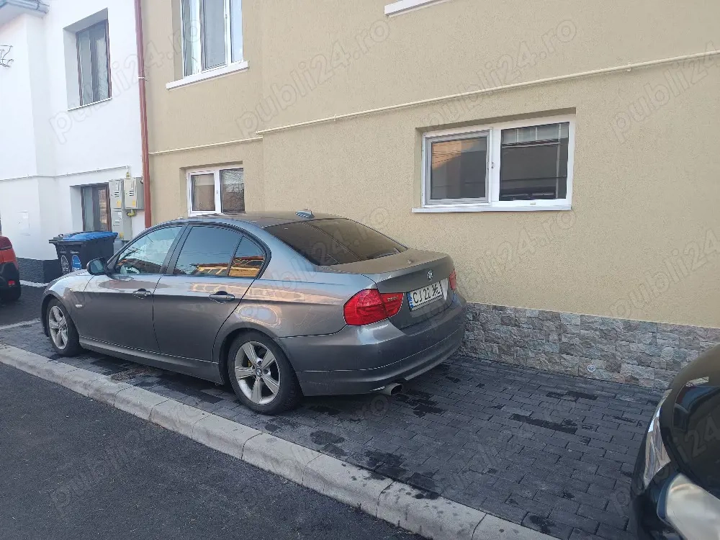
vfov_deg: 56.8
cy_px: 270
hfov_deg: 71.6
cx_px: 360
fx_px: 499
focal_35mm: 24
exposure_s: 1/50
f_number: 1.7
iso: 85
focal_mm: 5.31
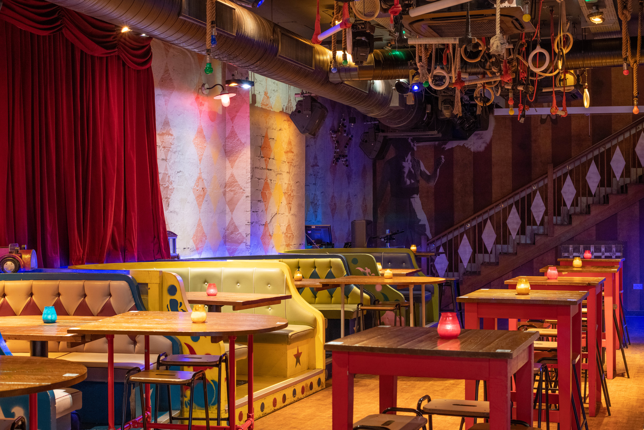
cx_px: 322
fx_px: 894
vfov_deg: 27.0
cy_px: 215
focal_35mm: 50
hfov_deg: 39.6
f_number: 7.1
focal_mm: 50
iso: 800
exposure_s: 1/5
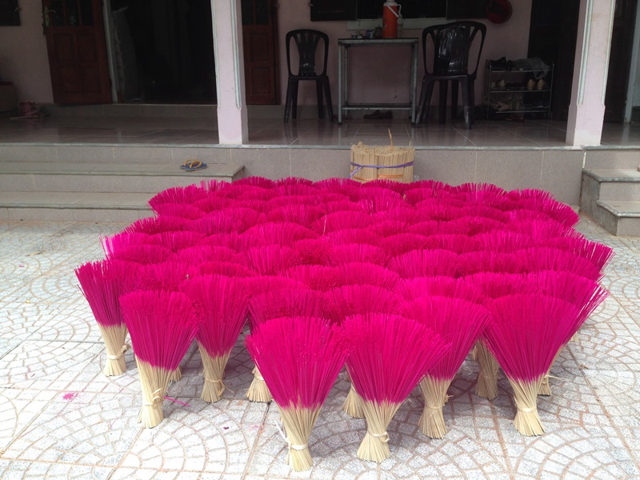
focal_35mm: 33
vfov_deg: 42.9
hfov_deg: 55.4
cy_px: 240
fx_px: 610
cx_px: 320
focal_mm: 4.12
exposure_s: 1/163
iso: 50
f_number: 2.4
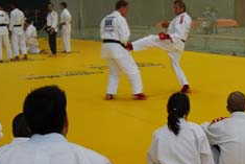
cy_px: 76
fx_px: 470
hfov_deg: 28.6
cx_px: 197
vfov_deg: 19.8
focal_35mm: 69
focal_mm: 18
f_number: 4
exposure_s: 1/60
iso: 200
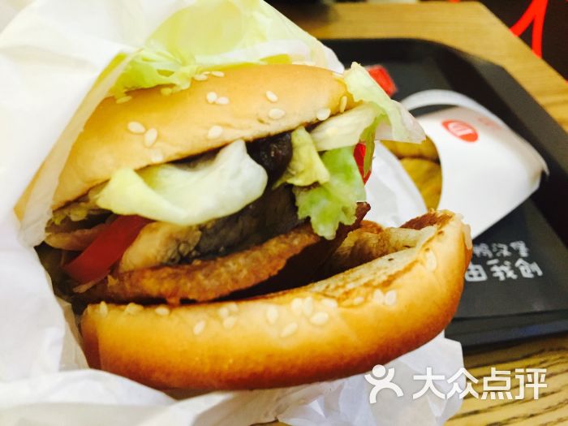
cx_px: 284
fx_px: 476
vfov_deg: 48.2
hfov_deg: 61.7
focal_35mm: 29
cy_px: 213
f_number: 2.2
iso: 250
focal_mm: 4.15
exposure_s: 1/25
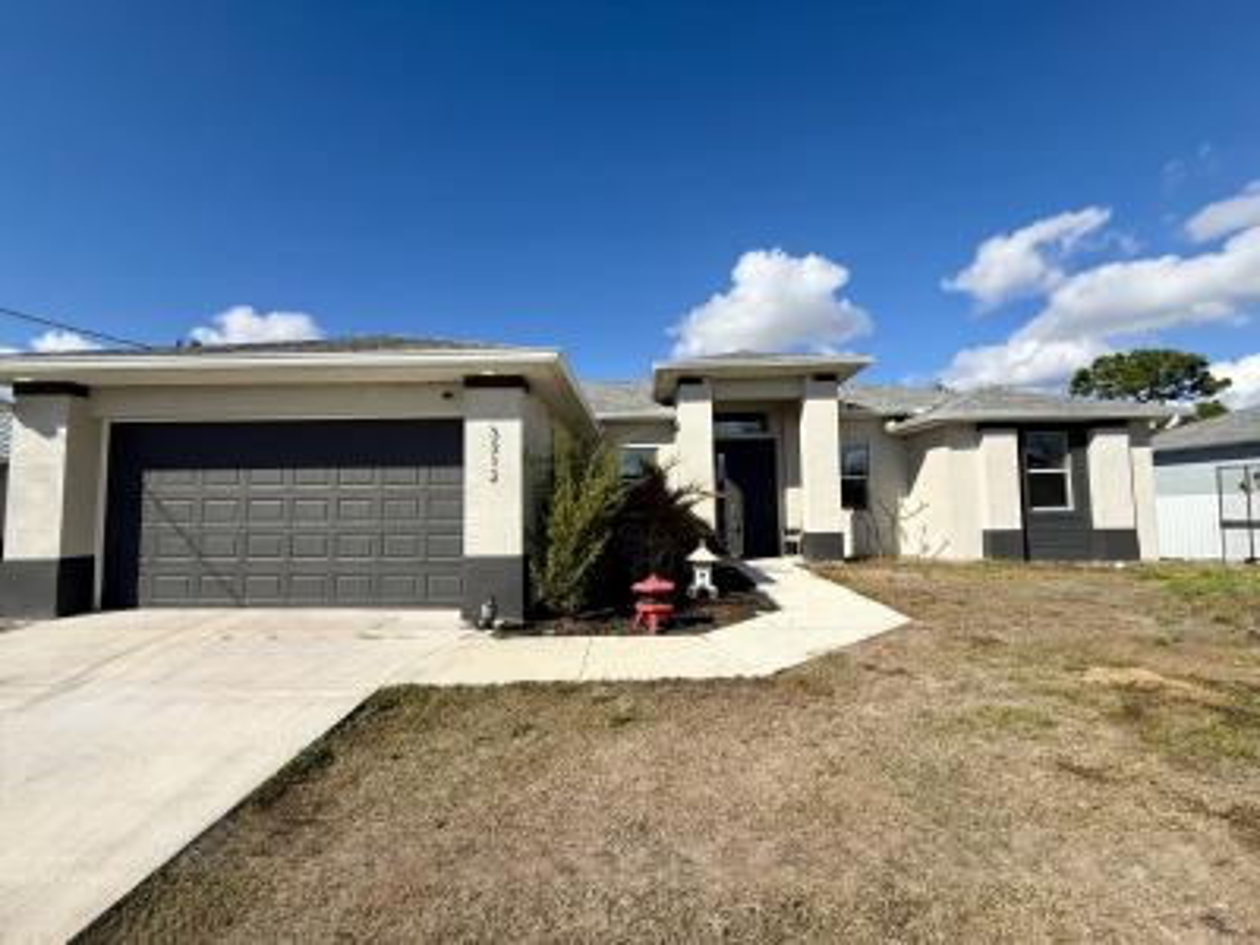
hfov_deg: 102.1
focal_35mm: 14
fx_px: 510
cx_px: 630
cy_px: 472
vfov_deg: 85.7
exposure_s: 1/2717
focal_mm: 2.22
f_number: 2.2
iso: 50
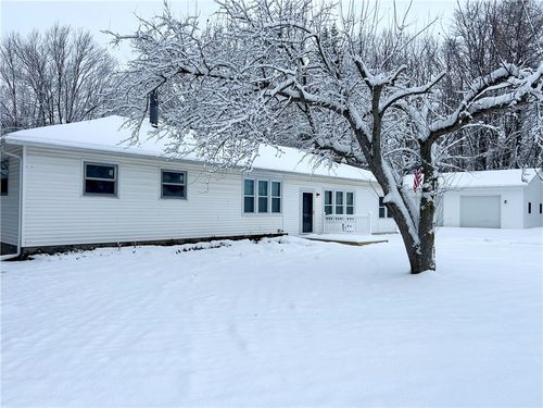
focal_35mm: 26
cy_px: 204
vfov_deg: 53.1
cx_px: 272
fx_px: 408
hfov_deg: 67.3
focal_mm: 5.7
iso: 50
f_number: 1.5
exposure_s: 1/1869
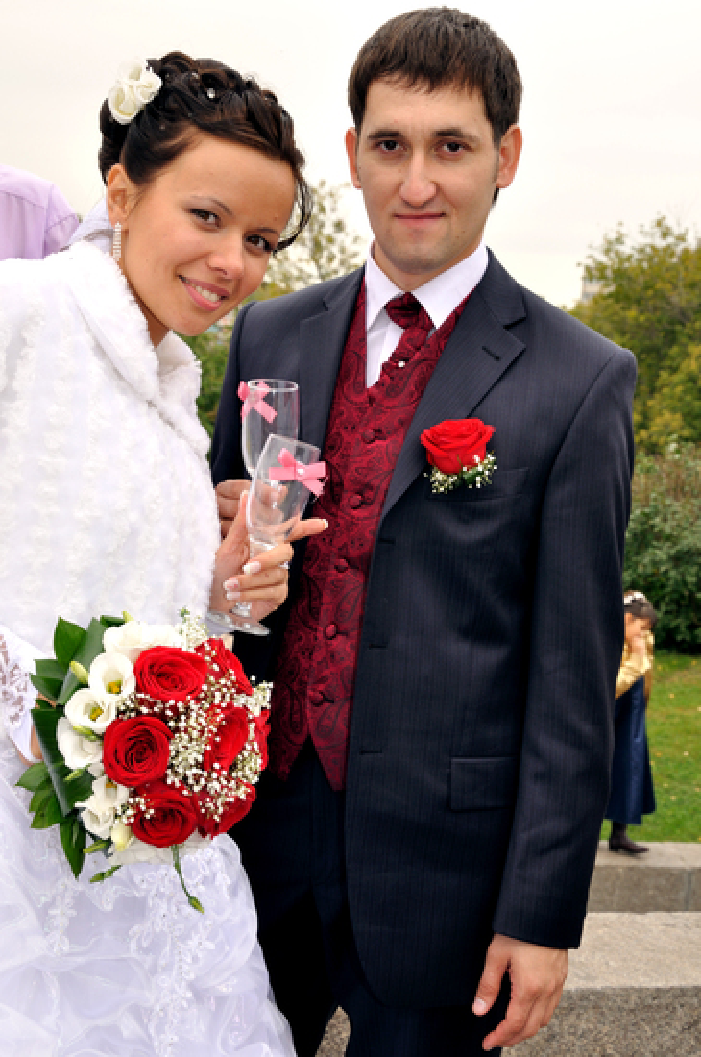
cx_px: 350
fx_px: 1758
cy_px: 528
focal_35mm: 60
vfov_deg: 33.4
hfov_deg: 22.6
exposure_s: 1/125
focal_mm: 40
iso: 250
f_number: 10
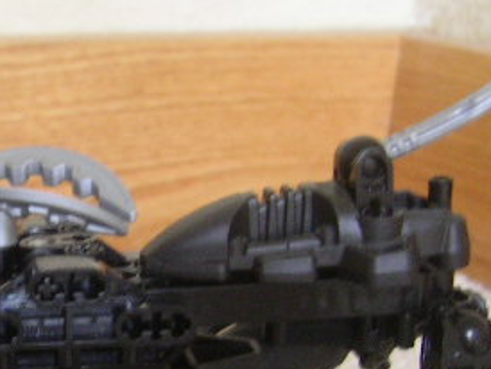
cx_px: 50
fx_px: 1193
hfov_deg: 22.7
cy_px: 308
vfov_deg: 17.4
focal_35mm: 84
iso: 100
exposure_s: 1/4.6
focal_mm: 5.6
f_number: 2.8
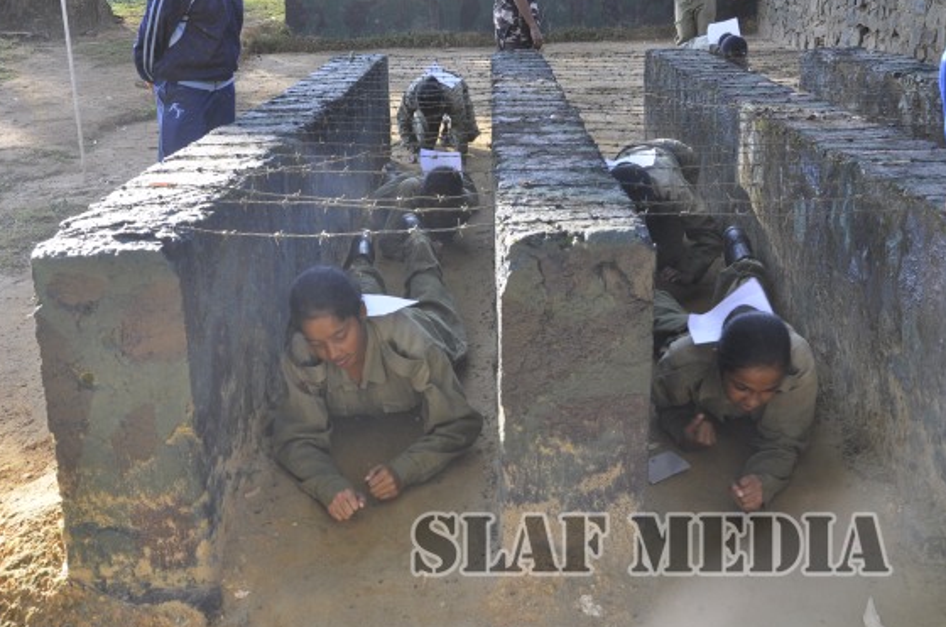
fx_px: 1180
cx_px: 458
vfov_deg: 29.7
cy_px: 309
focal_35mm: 45
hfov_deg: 43.7
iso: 400
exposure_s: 1/125
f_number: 8
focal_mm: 28
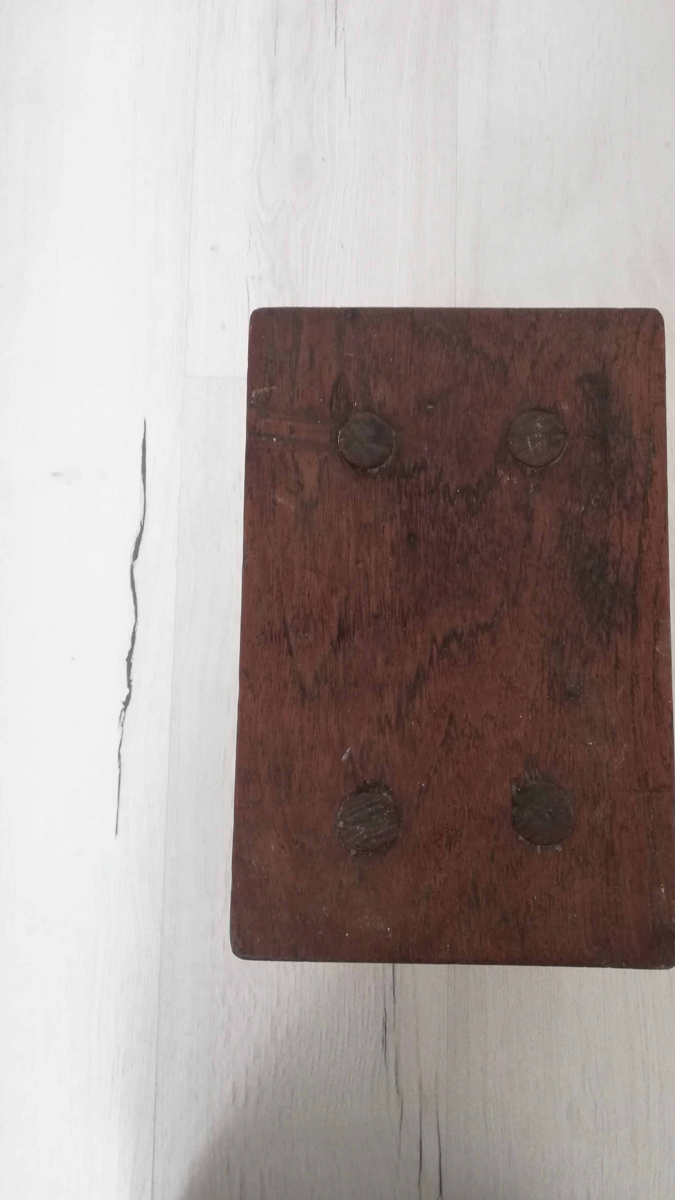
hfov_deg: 39.7
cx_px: 450
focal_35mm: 29
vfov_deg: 66.1
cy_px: 606
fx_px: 923
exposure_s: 1/25
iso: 500
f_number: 2.2
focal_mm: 3.81
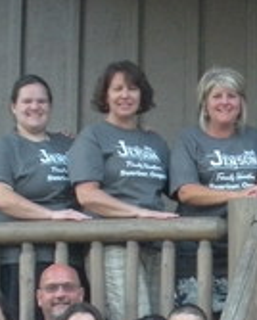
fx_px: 1718
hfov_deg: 8.4
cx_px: 366
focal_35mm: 181
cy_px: 345
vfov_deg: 10.5
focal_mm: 7.7
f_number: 4
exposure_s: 1/28.7
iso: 400
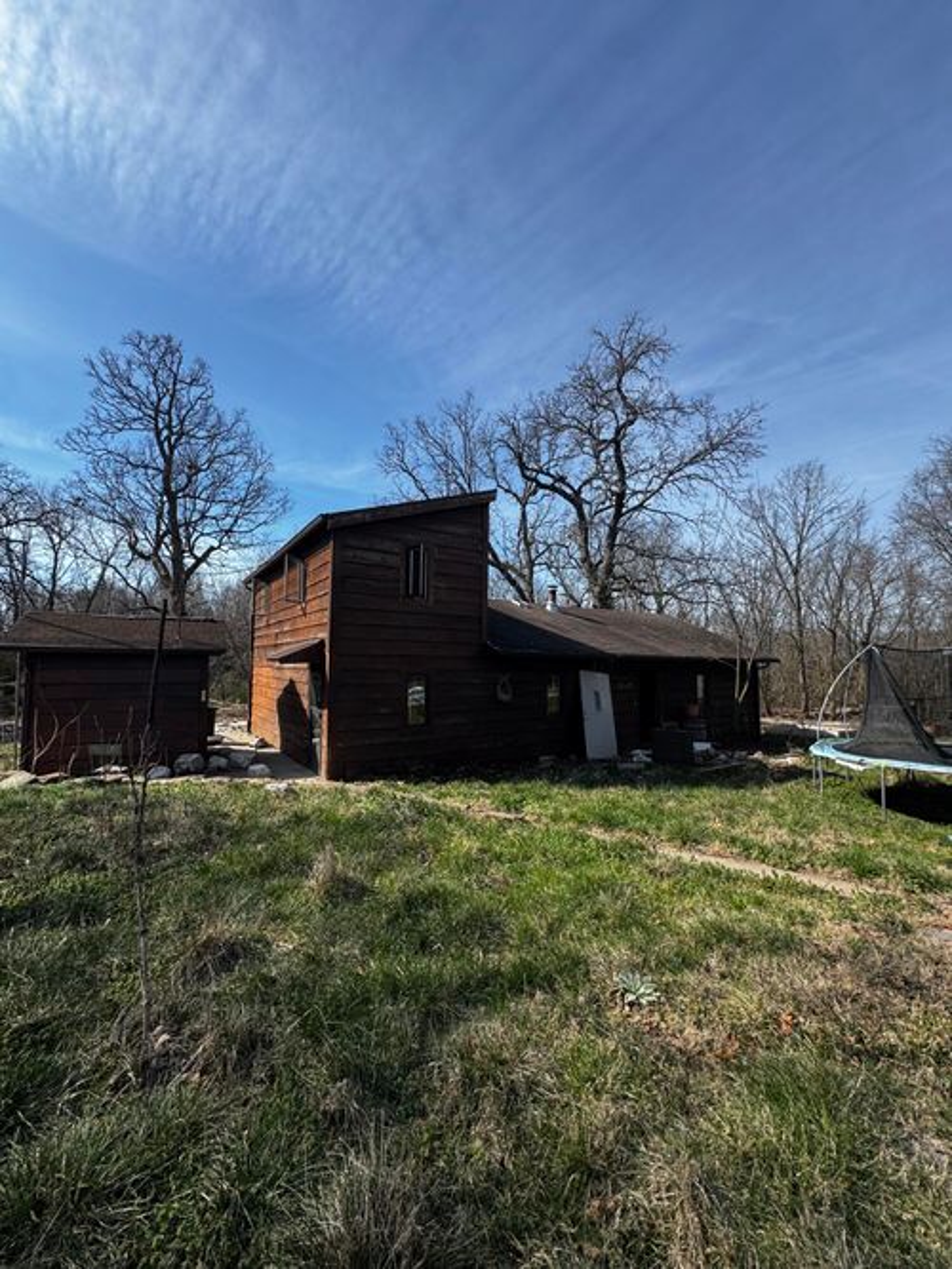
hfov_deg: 85.7
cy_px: 634
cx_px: 476
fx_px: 514
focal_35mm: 14
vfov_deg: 102.1
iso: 40
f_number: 2.2
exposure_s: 1/1020
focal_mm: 2.22
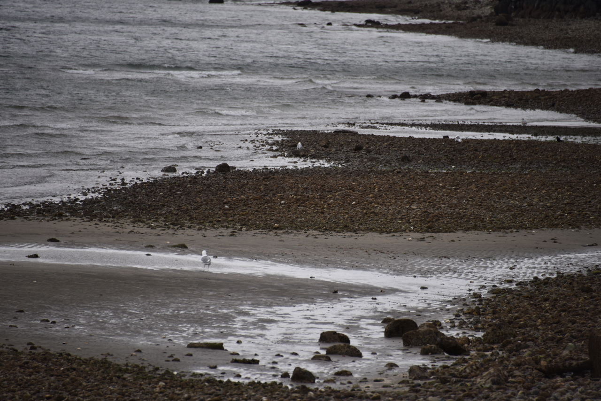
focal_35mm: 300
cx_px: 300
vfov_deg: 4.6
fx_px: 5009
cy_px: 200
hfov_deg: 6.9
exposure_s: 1/640
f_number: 5.6
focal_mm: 300
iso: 250
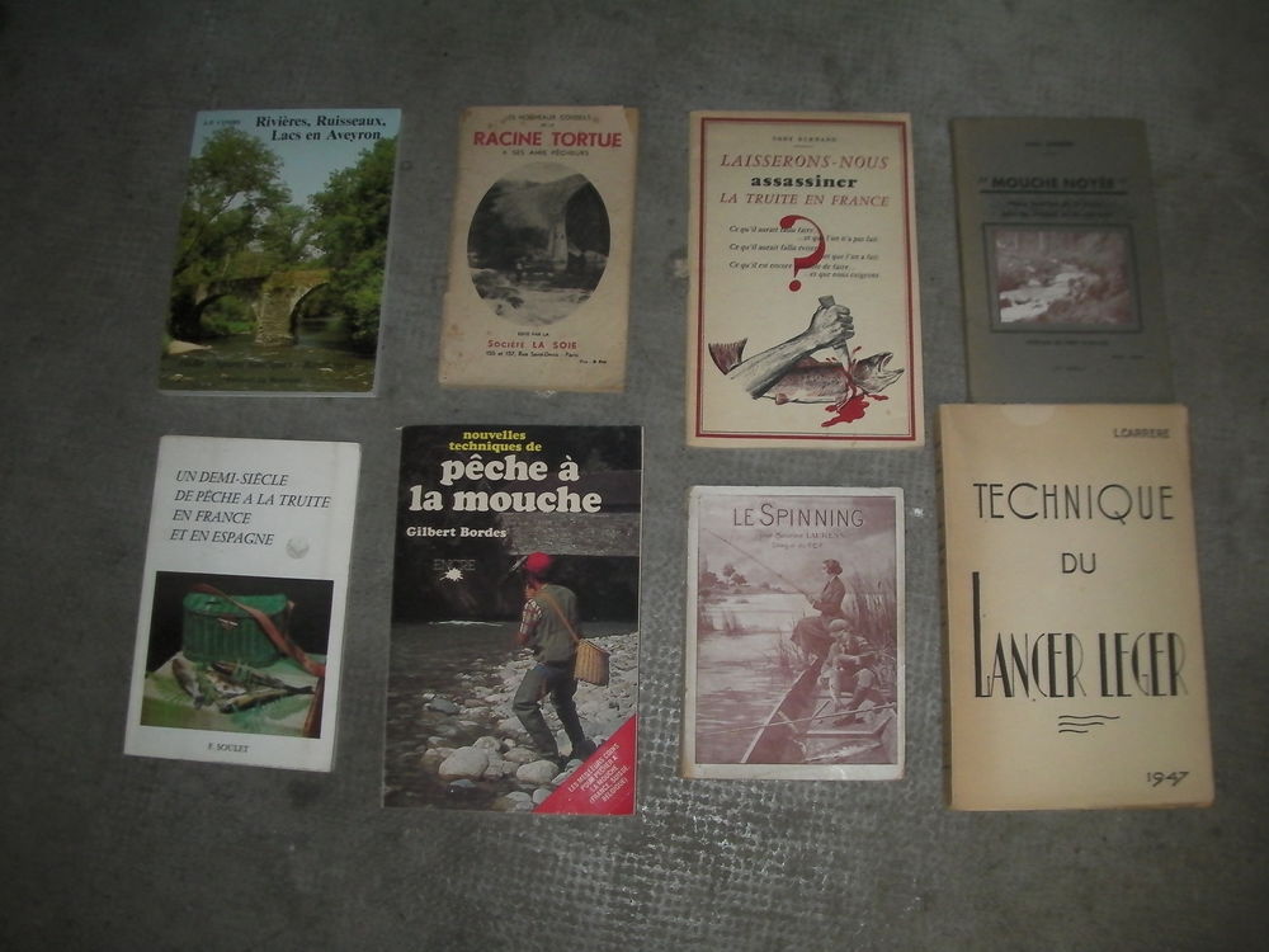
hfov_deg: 49.0
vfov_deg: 37.7
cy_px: 476
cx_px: 634
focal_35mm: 38
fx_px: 1393
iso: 200
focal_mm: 6.3
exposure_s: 1/30
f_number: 3.5
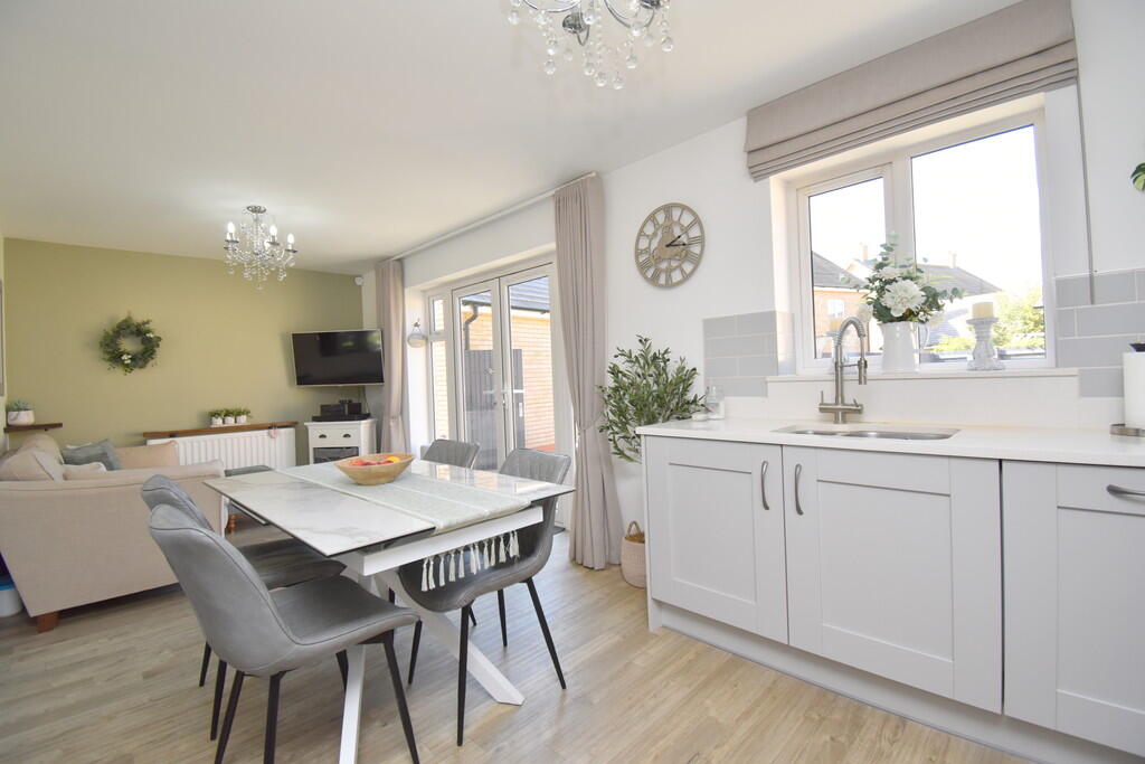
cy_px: 382
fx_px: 477
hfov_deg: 100.4
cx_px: 572
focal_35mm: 15
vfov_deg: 77.3
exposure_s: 1/200
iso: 500
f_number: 5
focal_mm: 10
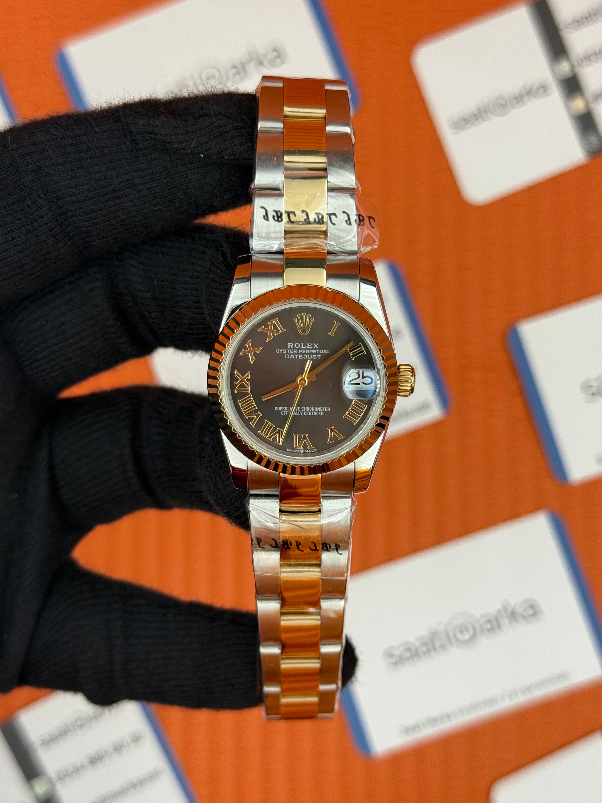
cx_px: 301
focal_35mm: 48
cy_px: 402
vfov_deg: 39.7
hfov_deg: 30.3
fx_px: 1113
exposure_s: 1/545
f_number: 1.78
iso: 64
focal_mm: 6.76
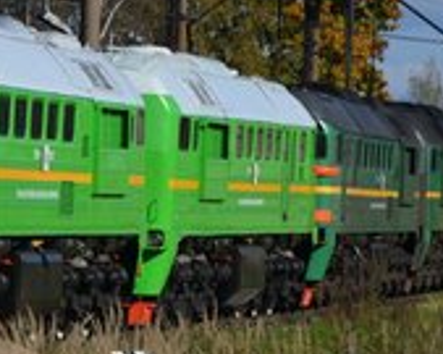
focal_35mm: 349
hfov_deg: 5.5
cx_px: 10
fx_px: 4575
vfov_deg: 4.4
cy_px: 172
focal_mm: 105
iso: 100
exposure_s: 1/320
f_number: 9
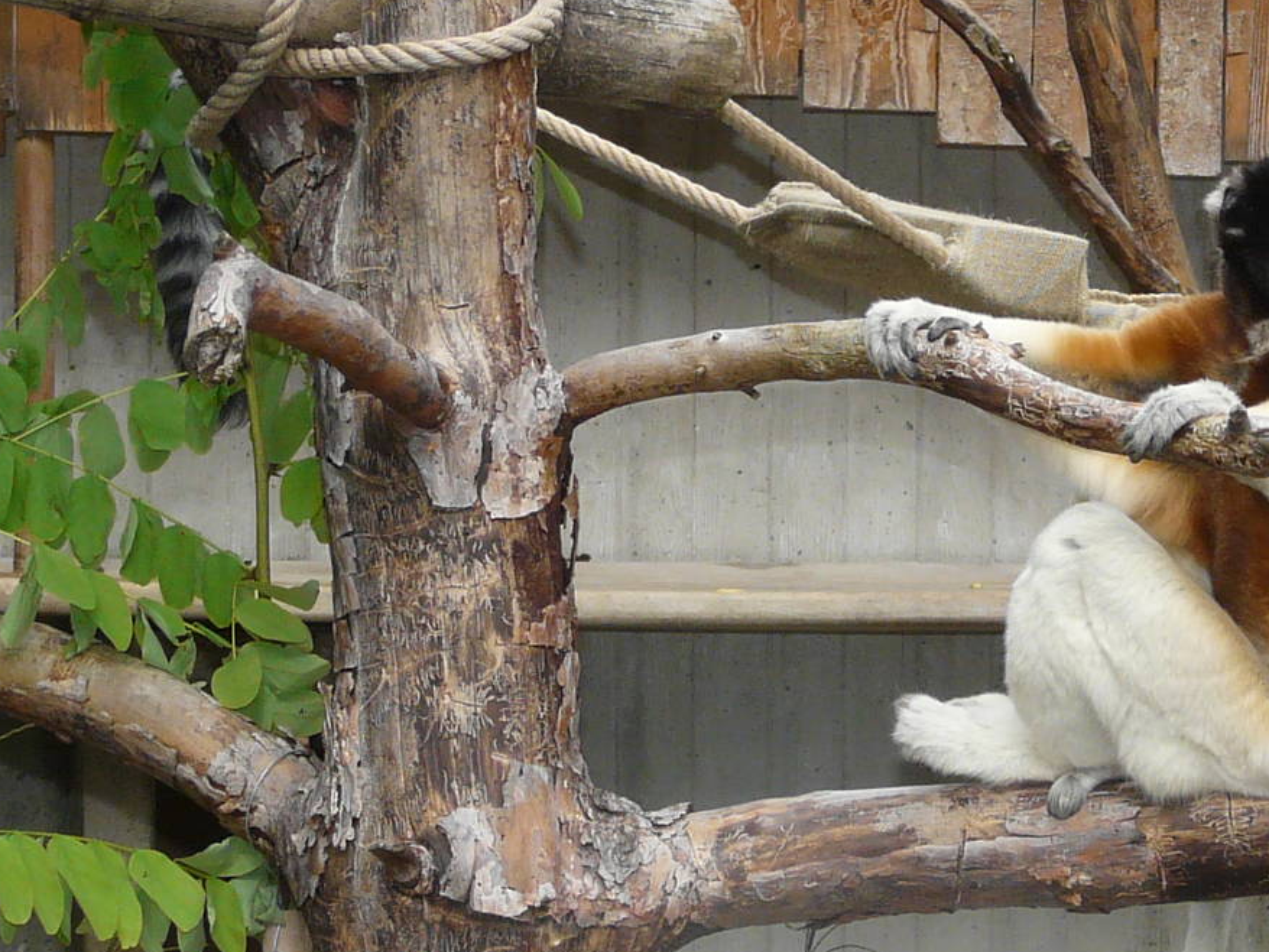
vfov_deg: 9.7
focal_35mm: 153
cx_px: 1064
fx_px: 5610
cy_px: 511
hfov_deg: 12.8
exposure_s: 1/250
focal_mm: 8.8
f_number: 3.2
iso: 100
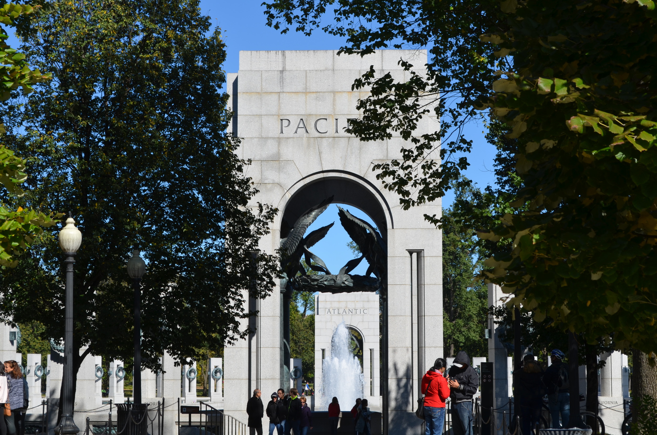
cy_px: 218
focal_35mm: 78
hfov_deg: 26.0
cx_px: 328
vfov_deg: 17.4
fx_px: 1421
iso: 100
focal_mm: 52
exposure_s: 1/250
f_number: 8
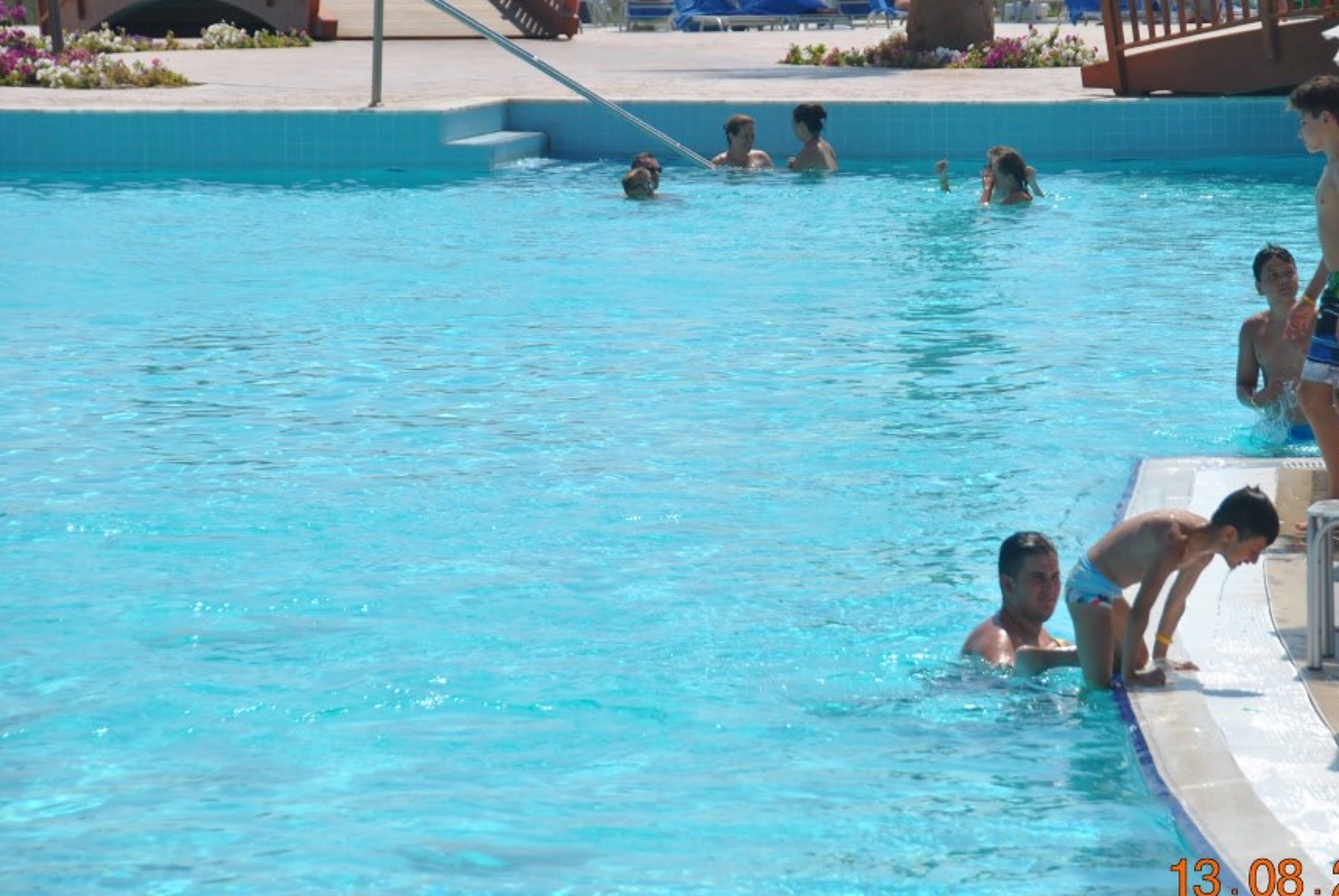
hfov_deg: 9.2
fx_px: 8343
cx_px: 885
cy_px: 372
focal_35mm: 224
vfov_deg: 6.2
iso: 100
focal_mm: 112
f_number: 6.3
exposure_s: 1/800
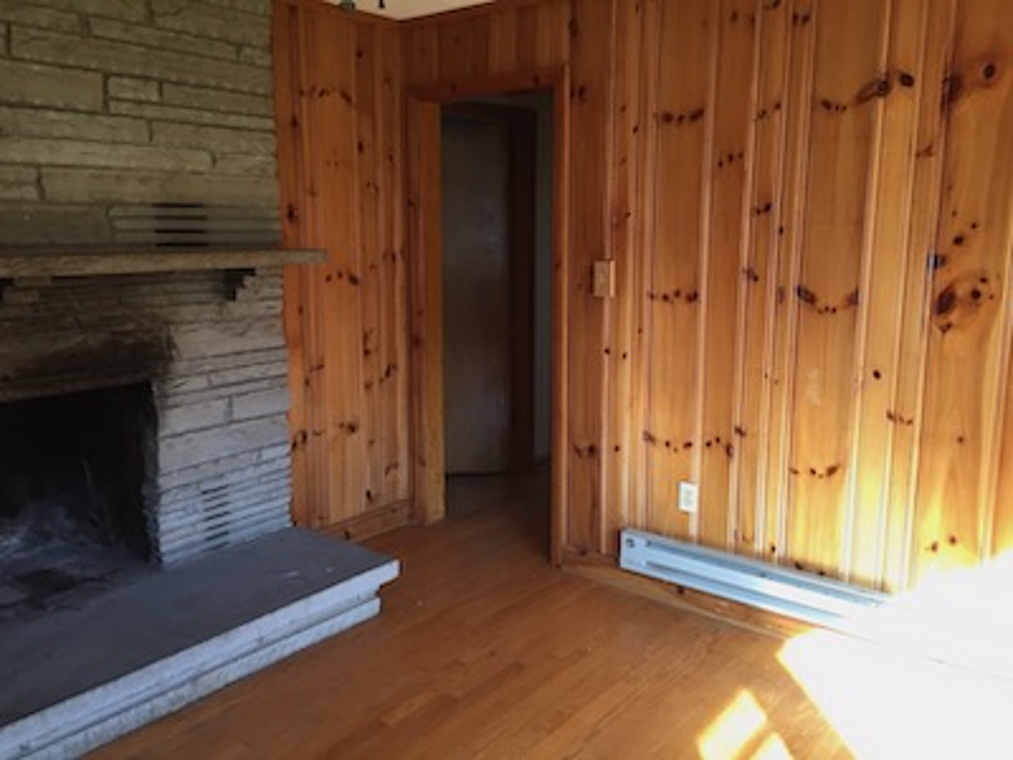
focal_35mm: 29
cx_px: 506
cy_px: 380
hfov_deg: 61.7
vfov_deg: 48.2
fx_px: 849
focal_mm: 4.15
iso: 32
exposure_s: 1/40
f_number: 2.2
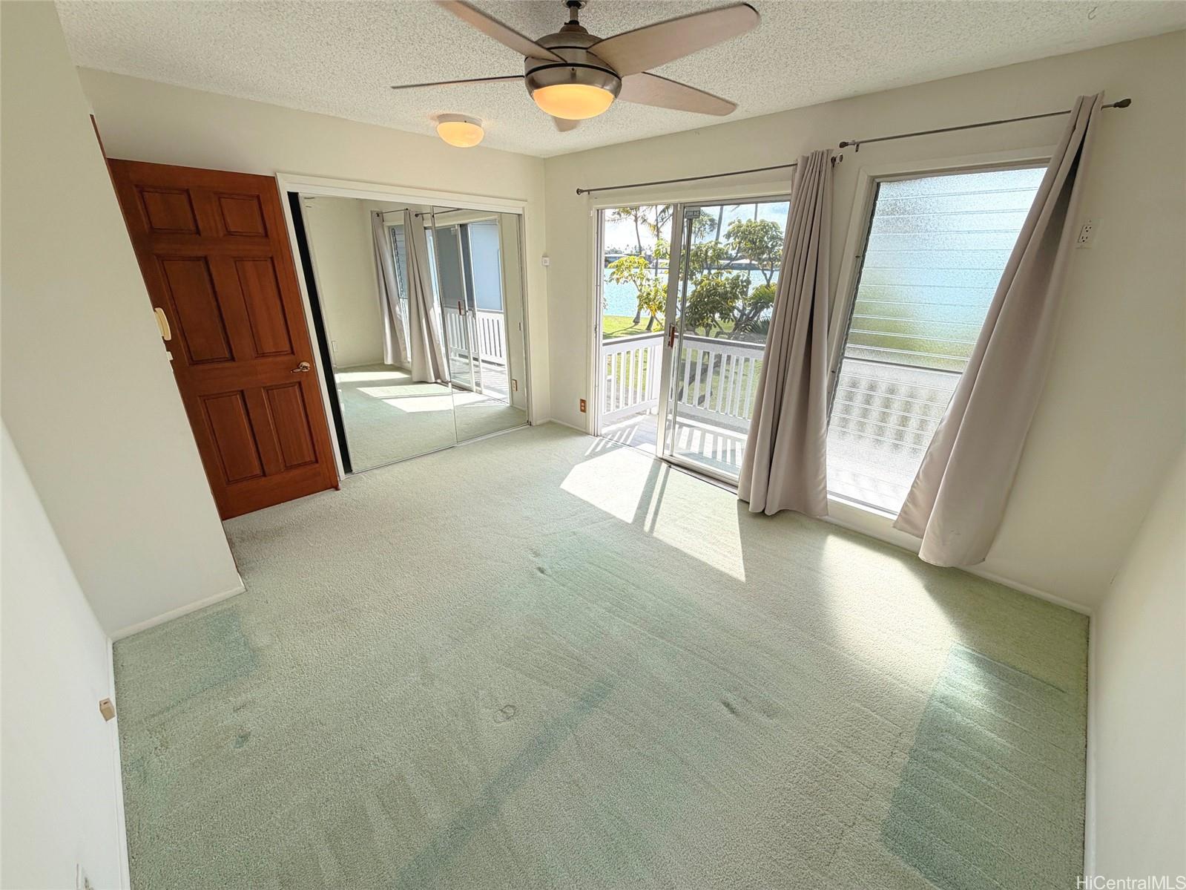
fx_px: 480
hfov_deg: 102.1
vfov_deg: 85.7
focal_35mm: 14
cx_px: 593
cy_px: 445
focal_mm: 2.22
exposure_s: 1/502
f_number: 2.2
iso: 40
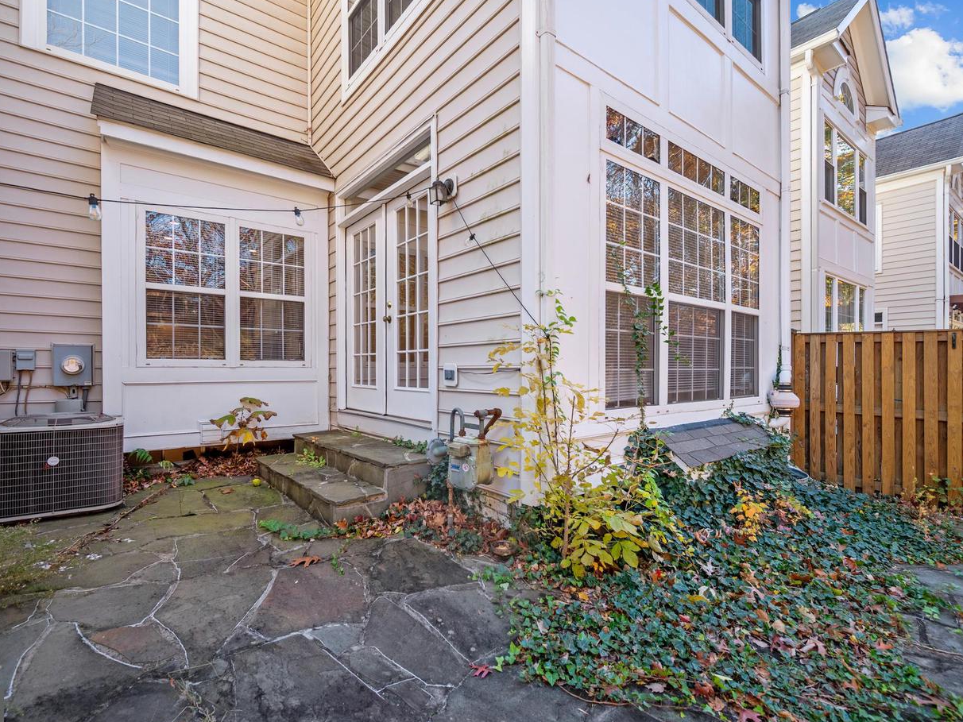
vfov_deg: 78.1
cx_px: 452
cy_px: 348
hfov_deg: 94.4
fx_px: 445
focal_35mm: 16
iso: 100
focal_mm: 14
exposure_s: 1/200
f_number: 5
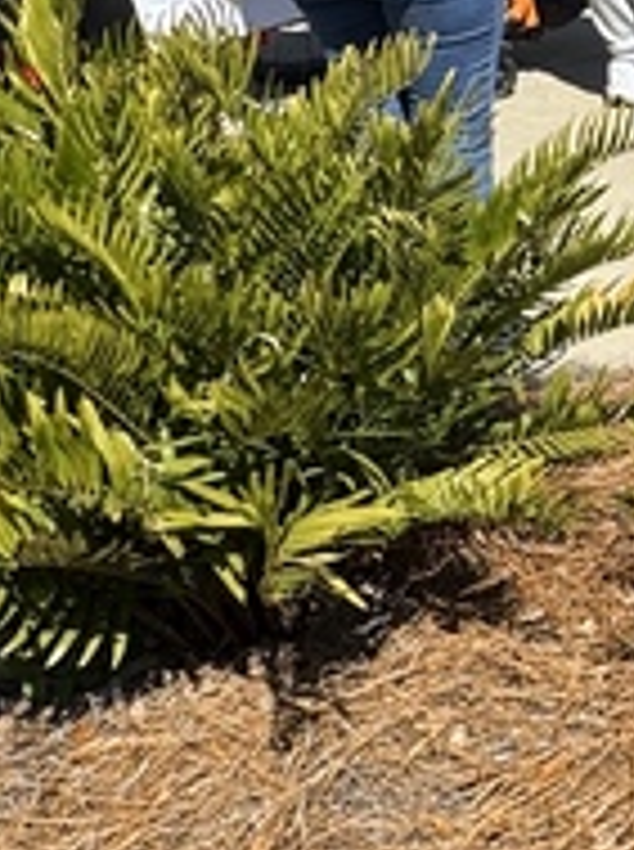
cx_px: 1299
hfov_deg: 15.2
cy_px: 103
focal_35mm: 76
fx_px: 1862
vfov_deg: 25.0
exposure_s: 1/1323
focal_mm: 2.22
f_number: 2.2
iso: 50
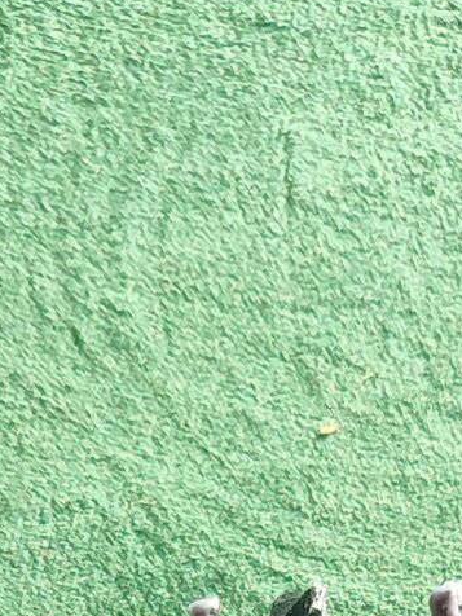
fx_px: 2296
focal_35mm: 129
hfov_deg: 11.5
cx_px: 199
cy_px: 1558
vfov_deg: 11.9
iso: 131
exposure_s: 1/100
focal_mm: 5.89
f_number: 1.89
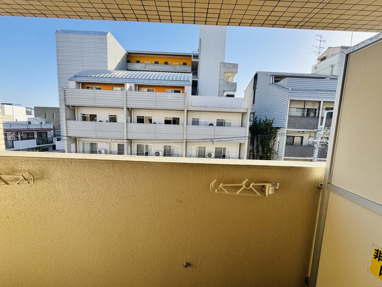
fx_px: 154
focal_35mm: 14
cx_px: 191
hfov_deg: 102.1
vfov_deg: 85.7
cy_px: 144
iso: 40
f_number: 2.2
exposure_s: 1/652
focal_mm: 2.22
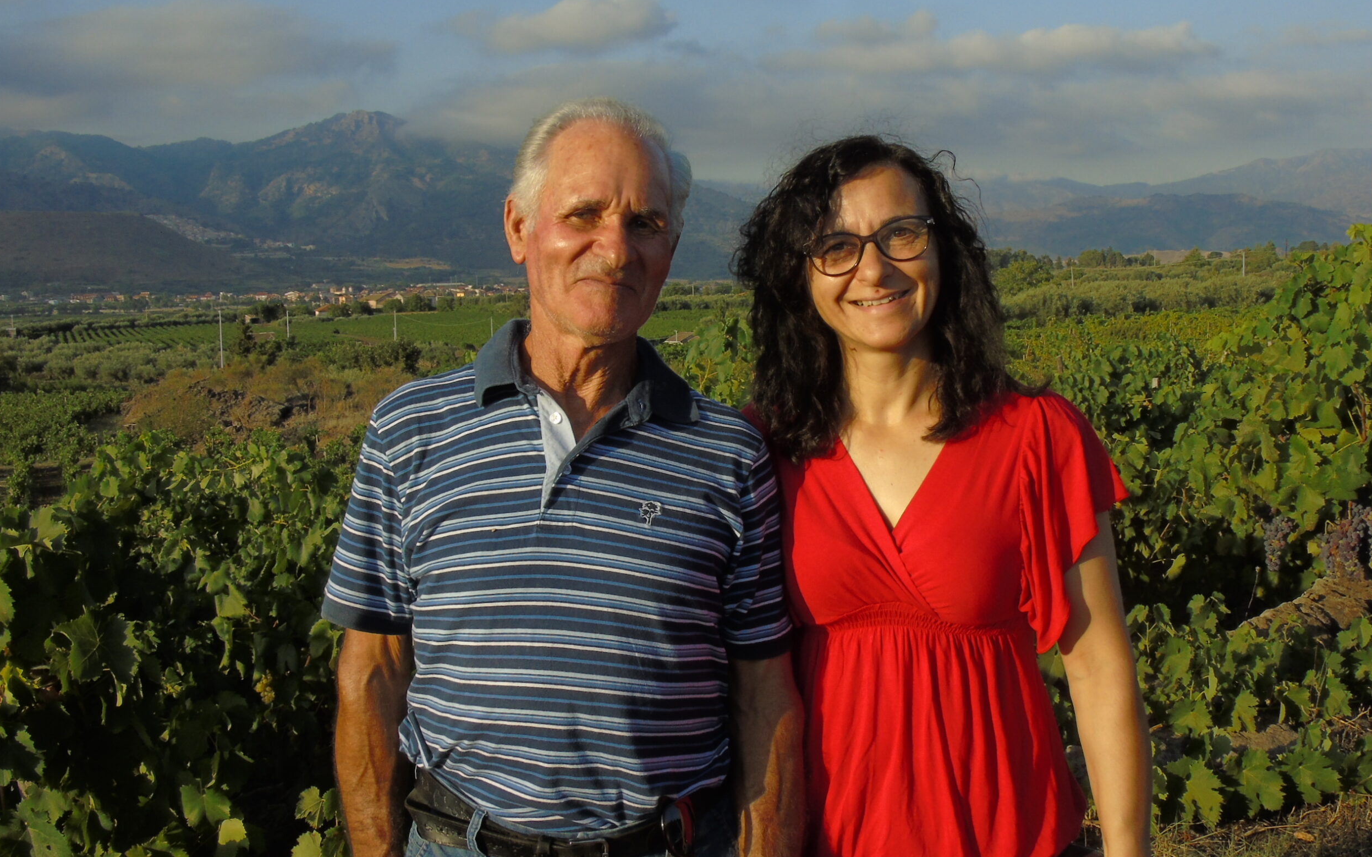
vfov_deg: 34.4
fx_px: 1383
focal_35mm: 37
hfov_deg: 52.8
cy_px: 425
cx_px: 683
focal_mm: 6.1
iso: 80
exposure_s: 1/200
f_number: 7
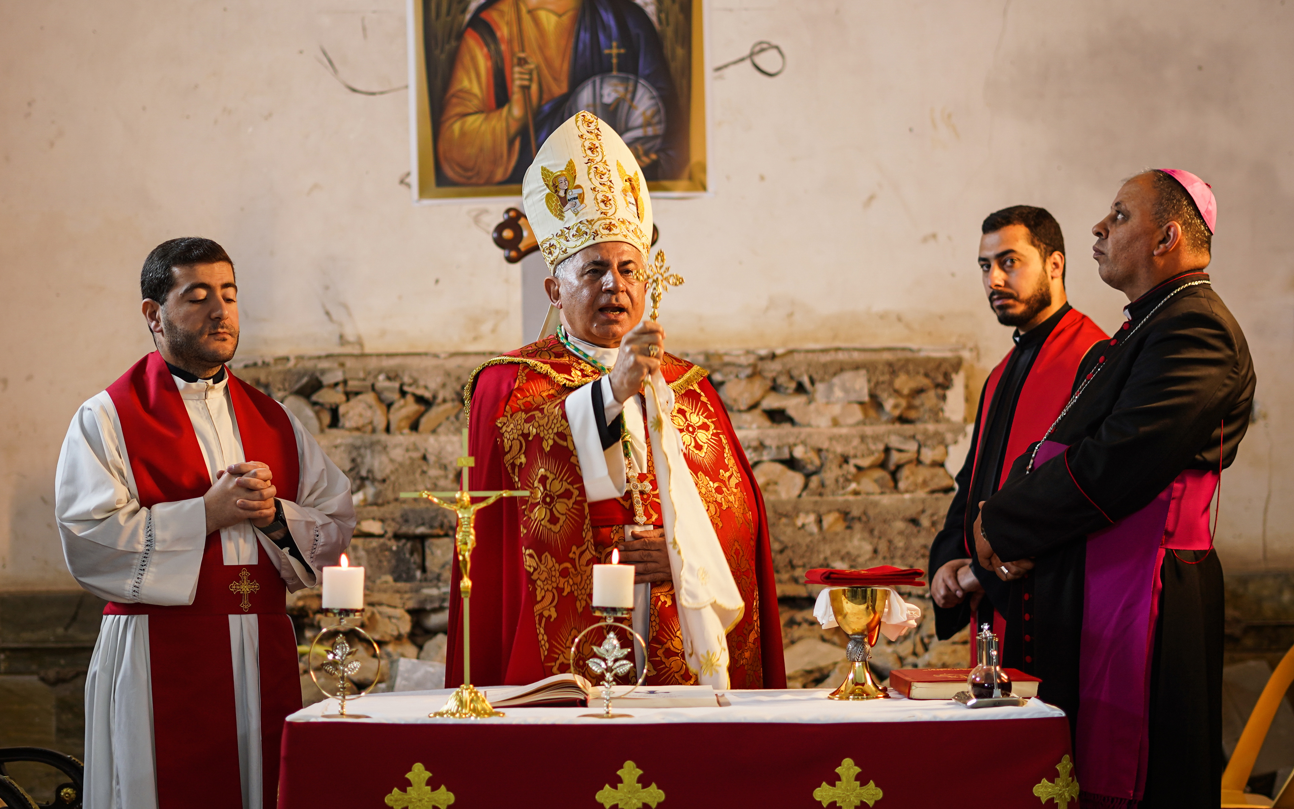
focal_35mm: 77
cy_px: 424
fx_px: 2715
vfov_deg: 16.9
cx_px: 643
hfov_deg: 26.8
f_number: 1.8
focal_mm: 50
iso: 160
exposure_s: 1/125
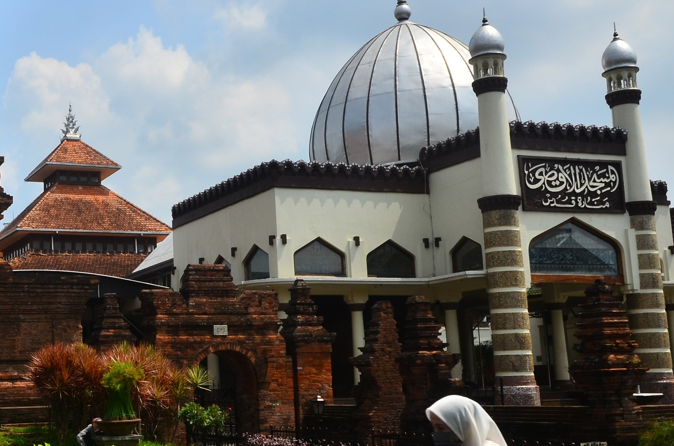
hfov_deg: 37.2
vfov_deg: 26.9
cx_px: 73
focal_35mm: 50
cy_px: 242
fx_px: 934
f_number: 13
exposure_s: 1/250
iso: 140
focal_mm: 16
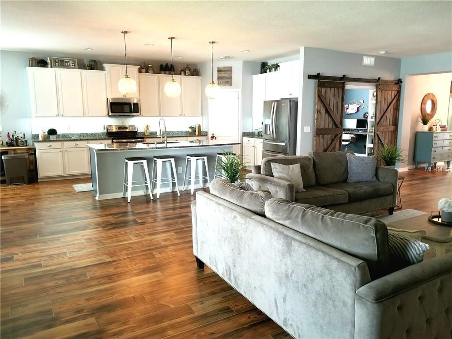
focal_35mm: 26
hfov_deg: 67.3
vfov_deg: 53.1
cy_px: 170
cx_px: 226
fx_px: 339
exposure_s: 1/24
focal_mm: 4.3
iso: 250
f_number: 1.7
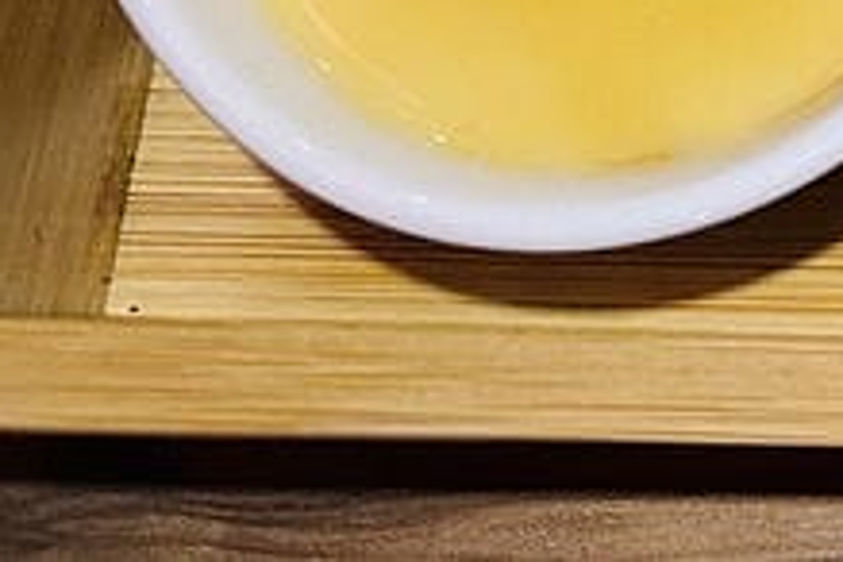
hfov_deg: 12.3
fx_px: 3208
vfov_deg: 8.3
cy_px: -1166
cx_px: 1936
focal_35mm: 137
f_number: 1.78
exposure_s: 1/120
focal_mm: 6.86
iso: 200
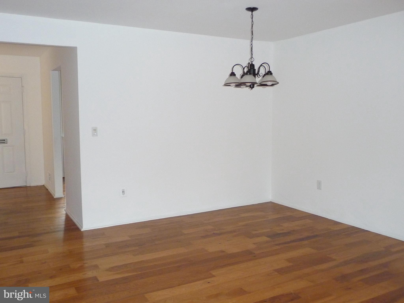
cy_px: 152
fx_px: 350
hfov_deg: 60.0
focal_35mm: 30
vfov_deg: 46.8
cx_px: 202
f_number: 3.4
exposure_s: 1/30
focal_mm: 5
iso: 400
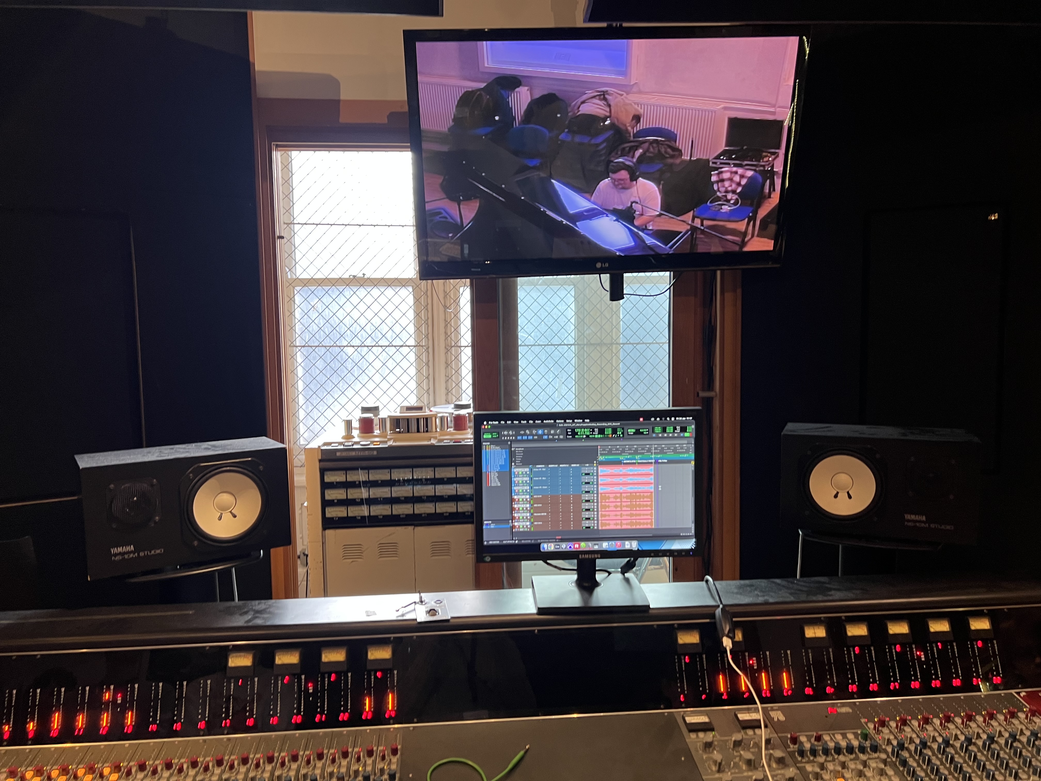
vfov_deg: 53.1
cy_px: 390
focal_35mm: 26
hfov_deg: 67.3
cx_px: 520
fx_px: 782
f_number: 1.5
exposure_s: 1/50
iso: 80
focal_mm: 5.7
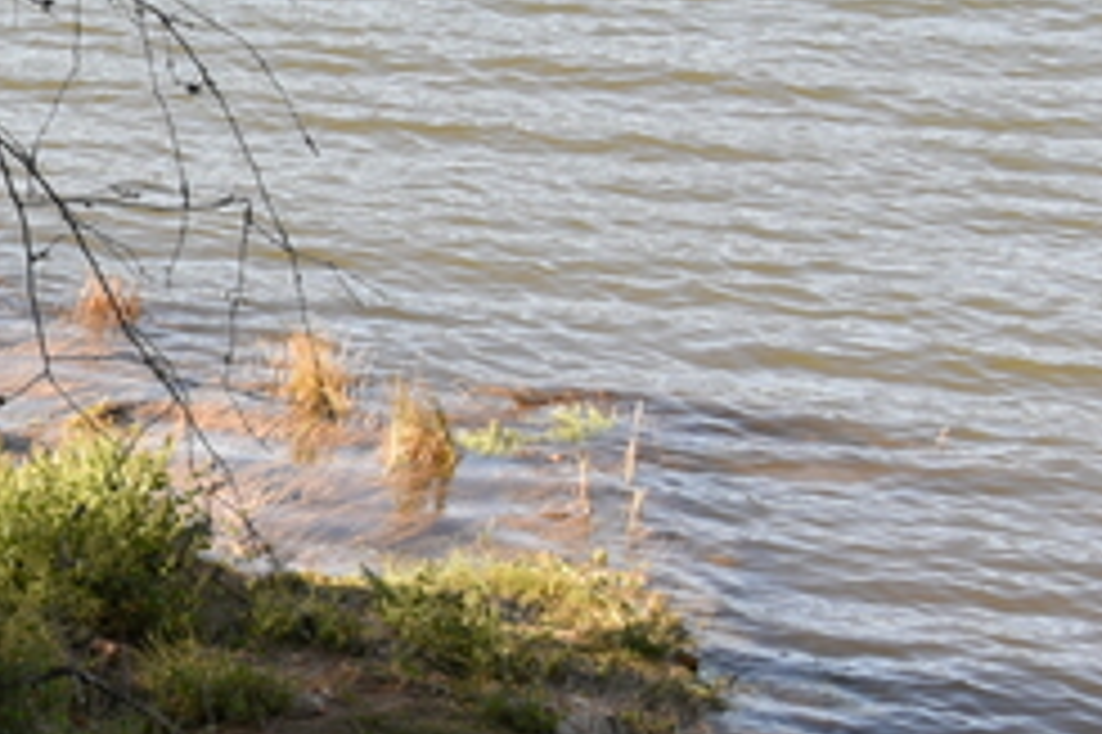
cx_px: -1075
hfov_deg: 10.4
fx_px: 5598
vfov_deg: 7.5
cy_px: 158
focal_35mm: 183
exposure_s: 1/125
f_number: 5.6
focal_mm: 35
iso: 100
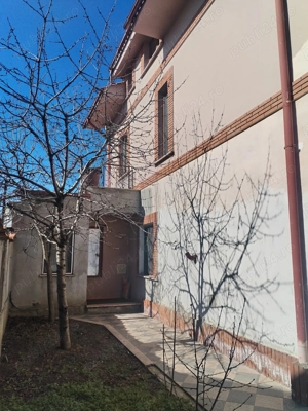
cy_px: 206
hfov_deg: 53.1
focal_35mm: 26
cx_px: 154
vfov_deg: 67.3
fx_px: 308
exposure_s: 1/1648
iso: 100
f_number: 1.8
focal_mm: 4.75
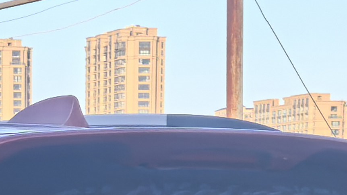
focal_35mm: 202
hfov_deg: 10.4
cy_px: 602
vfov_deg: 5.6
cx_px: -132
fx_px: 1859
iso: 50
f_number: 1.8
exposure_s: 1/984
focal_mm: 5.35
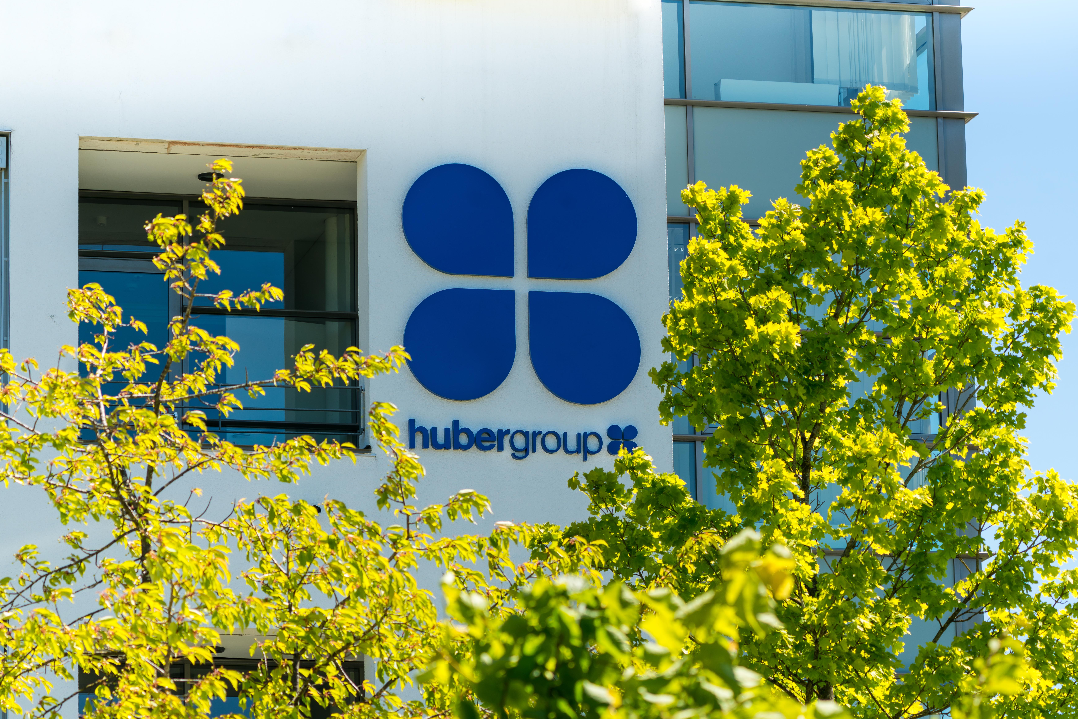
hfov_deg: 12.9
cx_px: 532
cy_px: 407
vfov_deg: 8.6
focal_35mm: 159
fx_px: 4761
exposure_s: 1/250
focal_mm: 140
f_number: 6.3
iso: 100
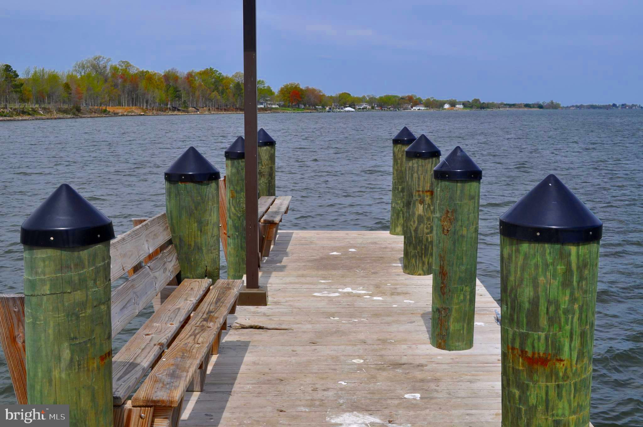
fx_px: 803
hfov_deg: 43.7
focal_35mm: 45
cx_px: 322
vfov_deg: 29.8
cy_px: 214
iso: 200
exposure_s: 1/500
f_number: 11
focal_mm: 30
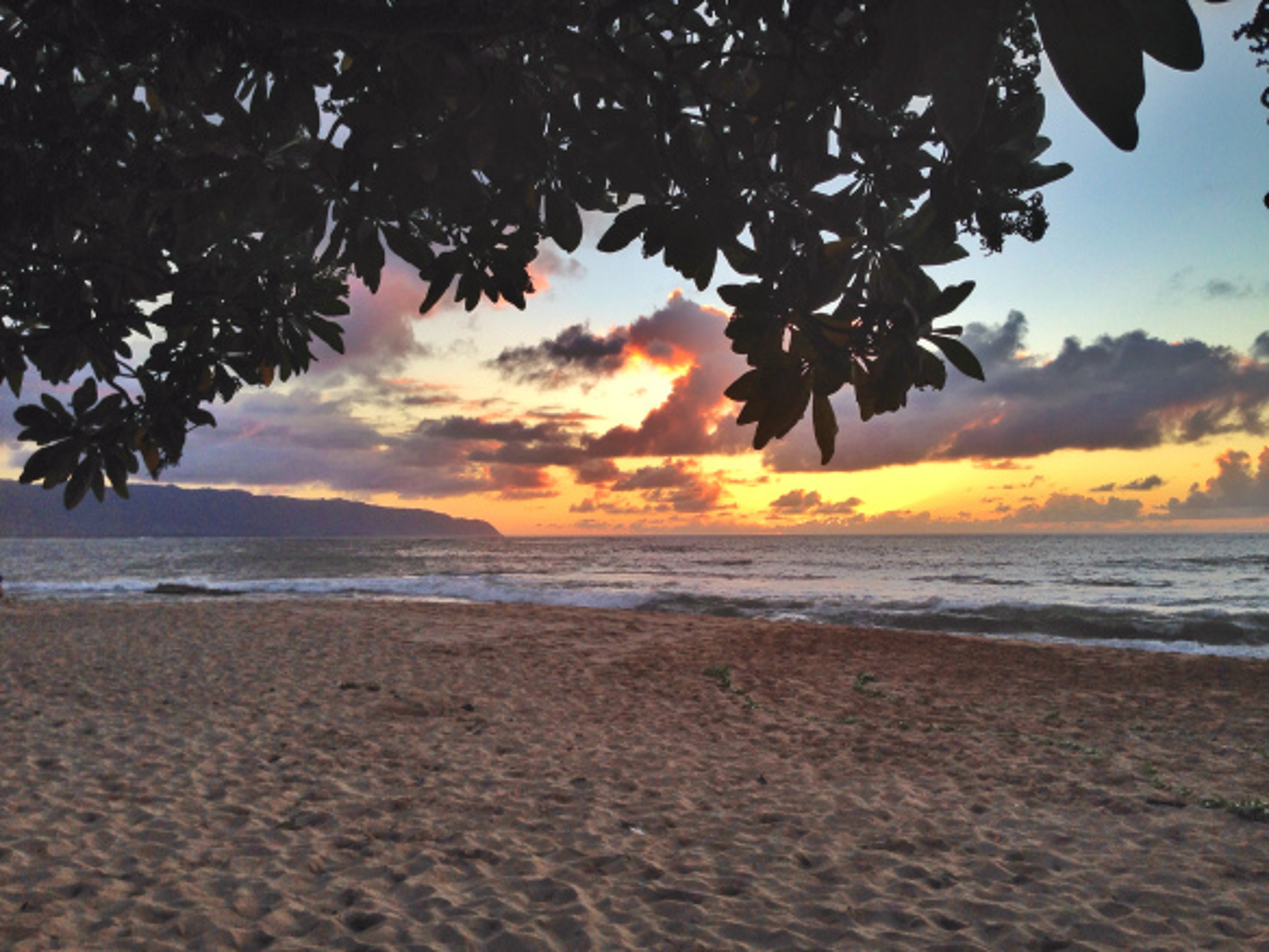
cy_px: 476
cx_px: 634
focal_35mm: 33
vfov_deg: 42.9
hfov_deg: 55.4
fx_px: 1210
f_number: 2.4
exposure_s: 1/232
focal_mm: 4.12
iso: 50
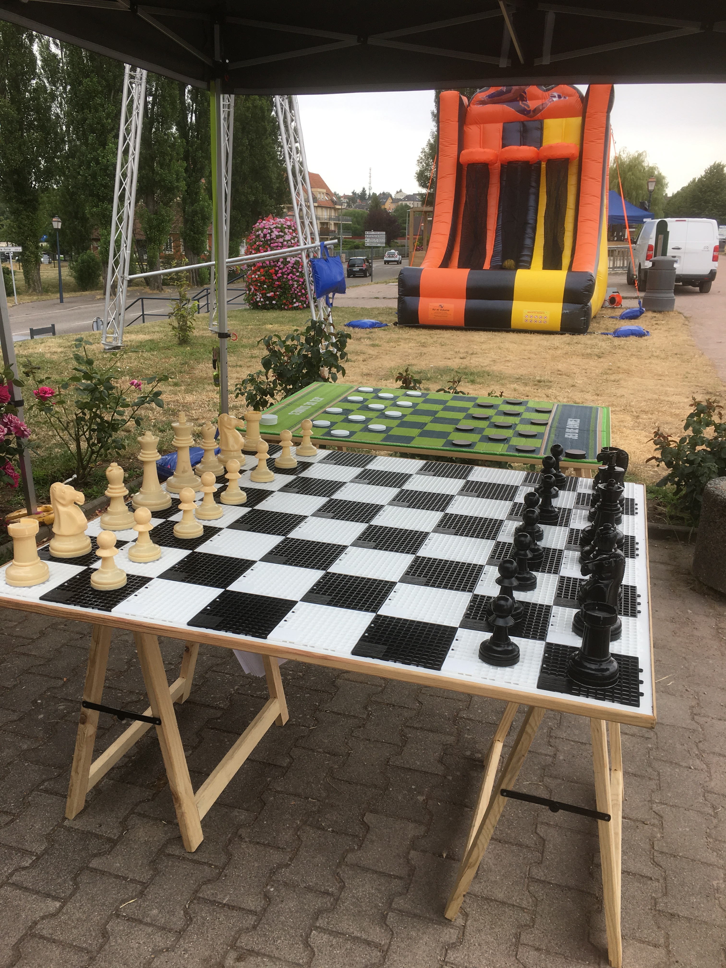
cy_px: 484
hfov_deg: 48.2
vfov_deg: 61.7
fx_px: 811
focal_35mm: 29
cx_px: 363
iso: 25
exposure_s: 1/250
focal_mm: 4.15
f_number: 2.2
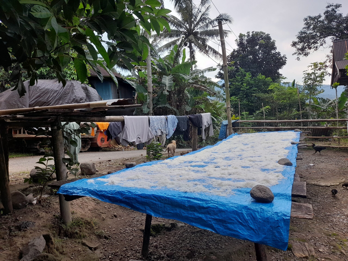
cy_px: 130
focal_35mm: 25
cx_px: 174
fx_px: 251
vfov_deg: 54.9
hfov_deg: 69.4
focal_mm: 4.6
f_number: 2
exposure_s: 1/162
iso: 20
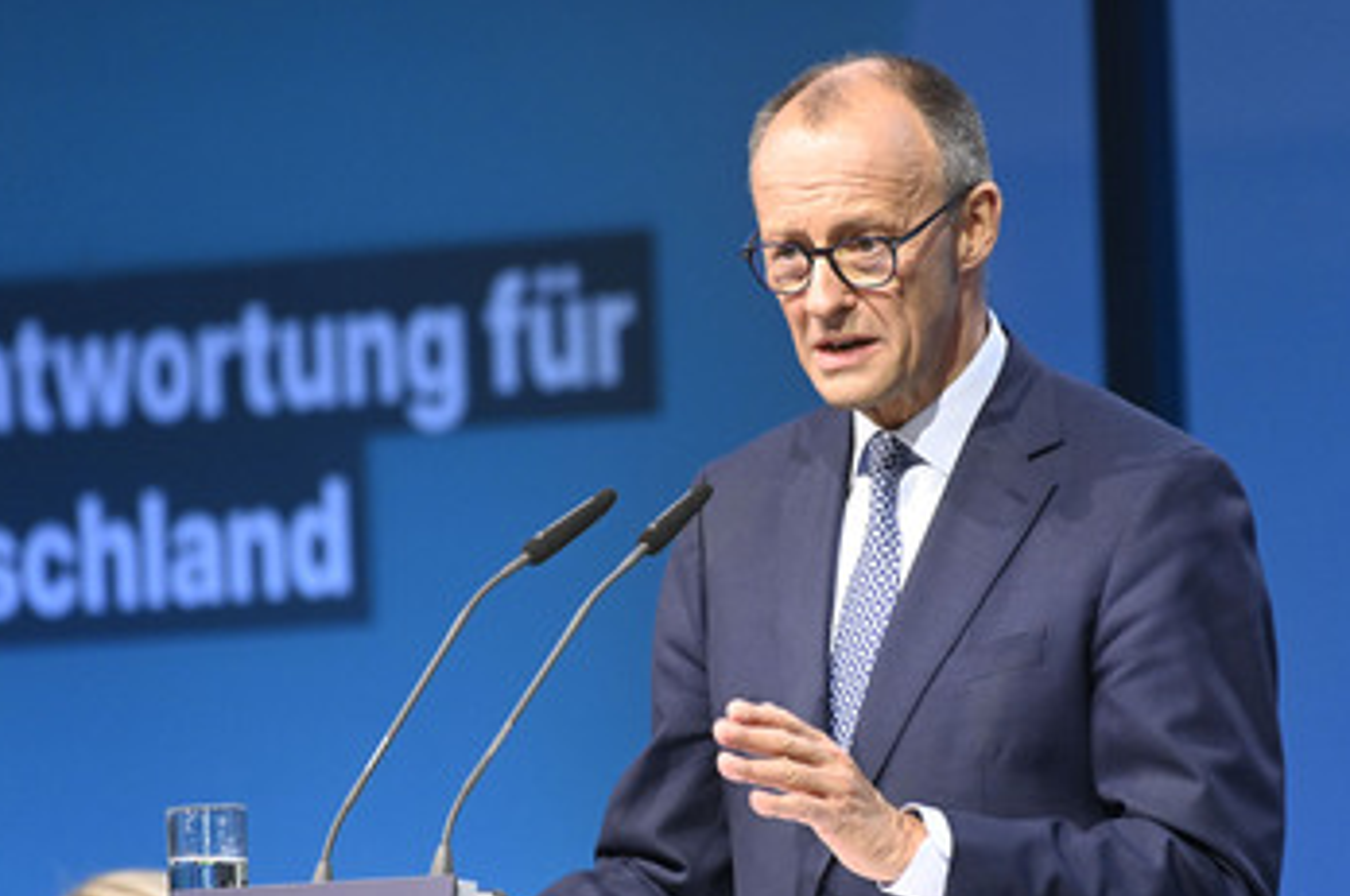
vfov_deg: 2.1
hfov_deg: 3.2
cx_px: 723
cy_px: 508
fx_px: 24266
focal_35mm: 648
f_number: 5.6
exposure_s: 1/500
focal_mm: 500
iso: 8000
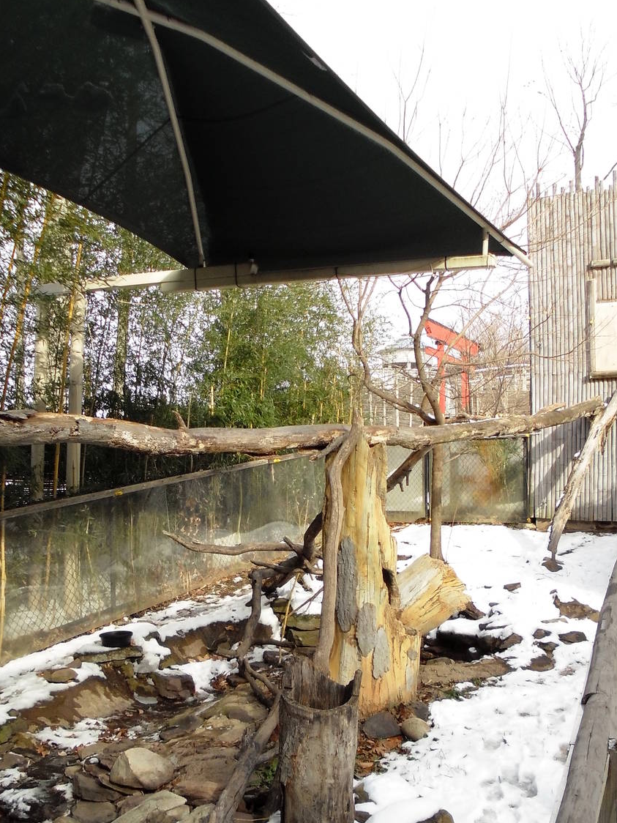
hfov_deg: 38.7
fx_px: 879
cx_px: 326
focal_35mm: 37
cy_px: 483
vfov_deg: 49.9
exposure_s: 1/250
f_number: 3.5
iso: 80
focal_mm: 4.6
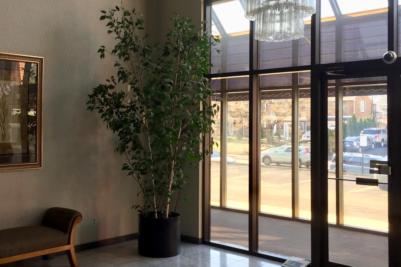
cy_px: 111
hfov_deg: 45.3
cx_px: 173
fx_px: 479
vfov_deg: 31.1
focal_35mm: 43
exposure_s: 1/60
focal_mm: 4.15
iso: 40
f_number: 2.2
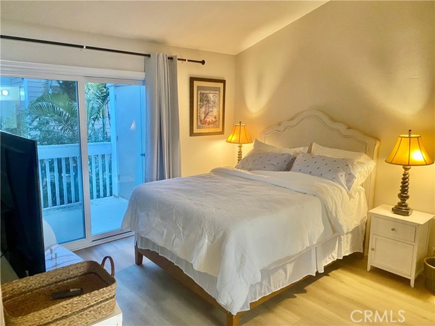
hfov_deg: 67.3
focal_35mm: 26
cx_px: 218
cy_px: 163
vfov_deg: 53.1
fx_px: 327
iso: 320
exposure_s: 1/60
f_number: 1.8
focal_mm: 4.25
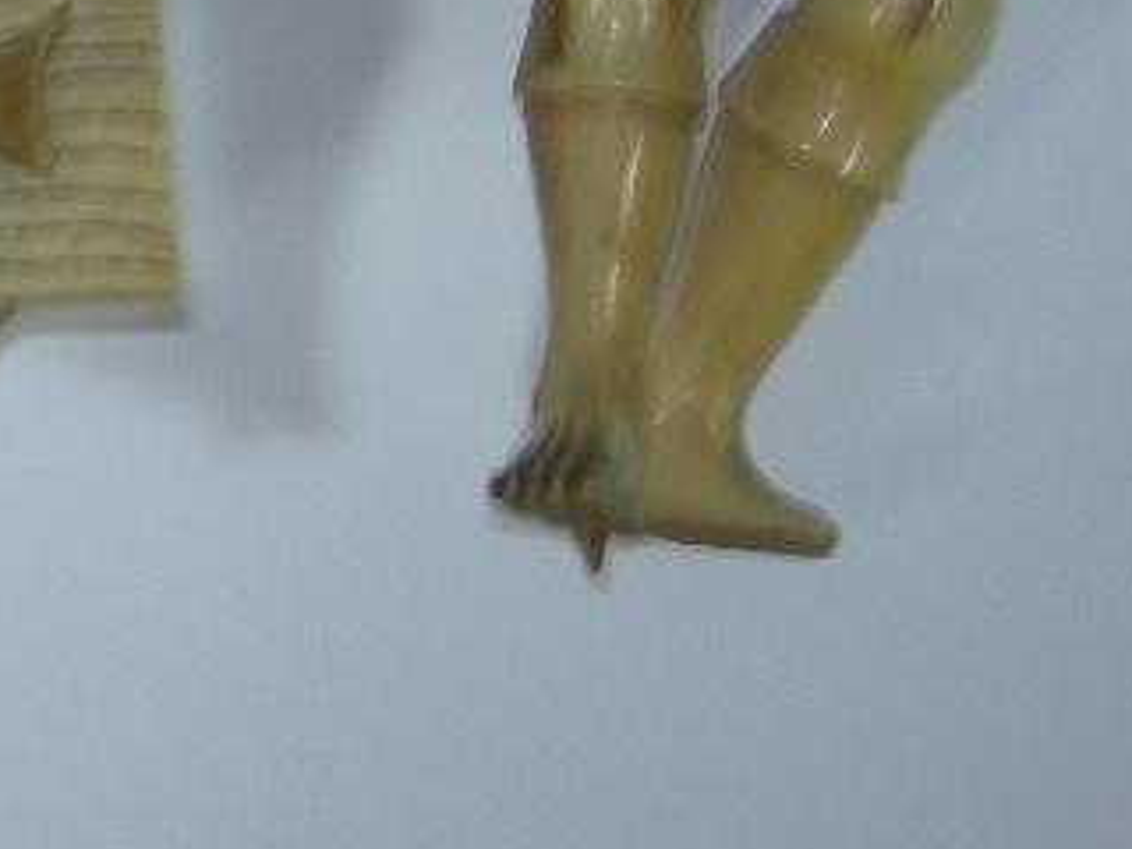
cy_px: -453
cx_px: -545
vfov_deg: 8.9
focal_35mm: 163
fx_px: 5330
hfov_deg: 11.6
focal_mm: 10.6
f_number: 3.2
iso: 50
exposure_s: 1/45.2
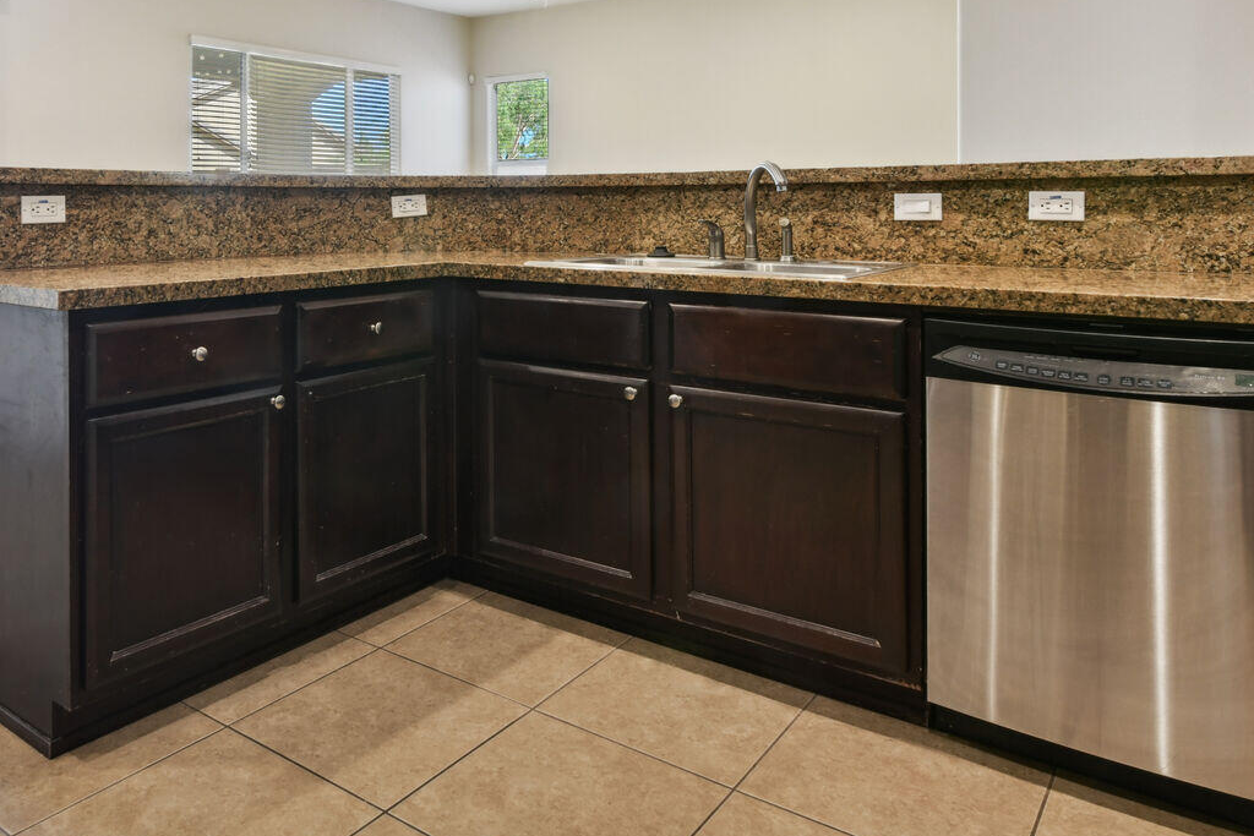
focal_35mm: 27
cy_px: 179
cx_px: 460
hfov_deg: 66.2
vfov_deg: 45.7
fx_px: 941
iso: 400
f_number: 11
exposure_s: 1/2.5
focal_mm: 16
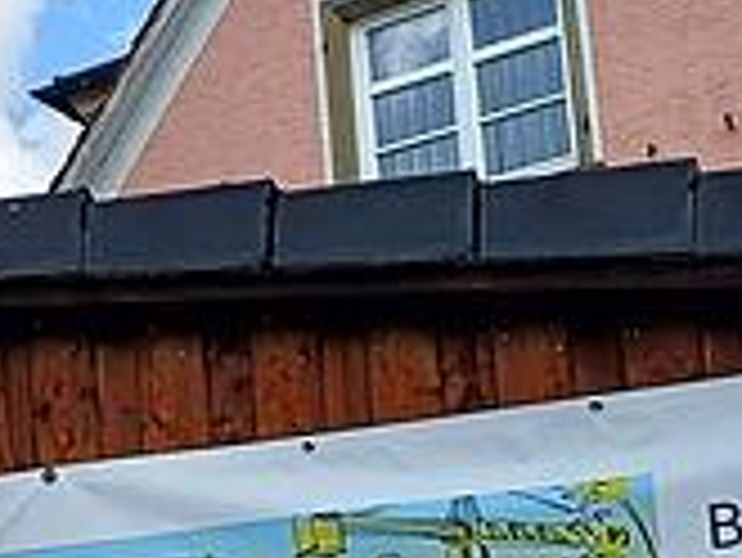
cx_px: -247
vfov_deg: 12.2
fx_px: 2596
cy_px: 513
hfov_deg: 15.4
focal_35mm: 121
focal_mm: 4.65
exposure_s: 1/766
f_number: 1.8
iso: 50
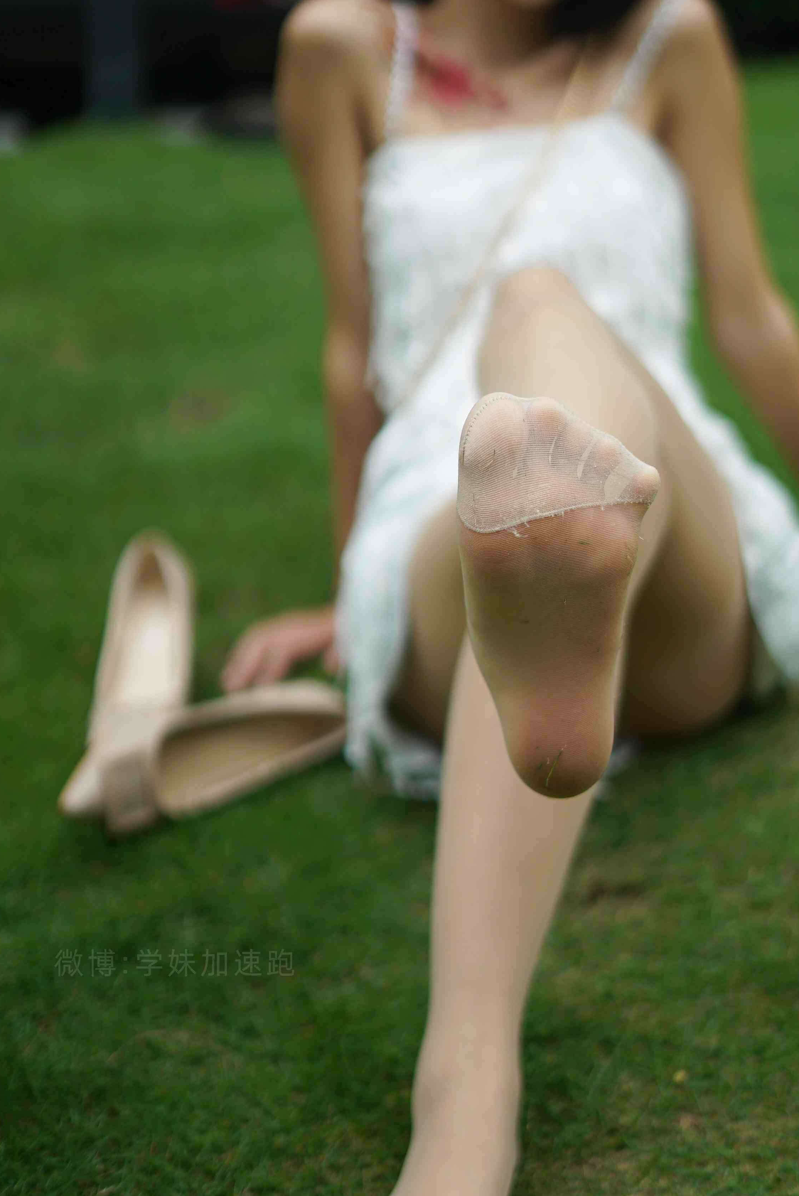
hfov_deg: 21.6
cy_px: 593
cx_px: 493
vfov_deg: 31.9
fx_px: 2094
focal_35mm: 63
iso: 250
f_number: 1.8
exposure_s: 1/4000
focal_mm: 50
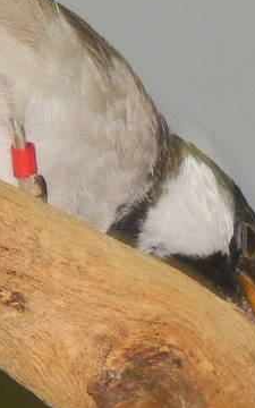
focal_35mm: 1187
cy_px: 230
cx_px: -111
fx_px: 13199
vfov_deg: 1.8
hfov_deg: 1.1
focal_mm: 44.9
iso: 220
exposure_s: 1/30
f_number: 5.6
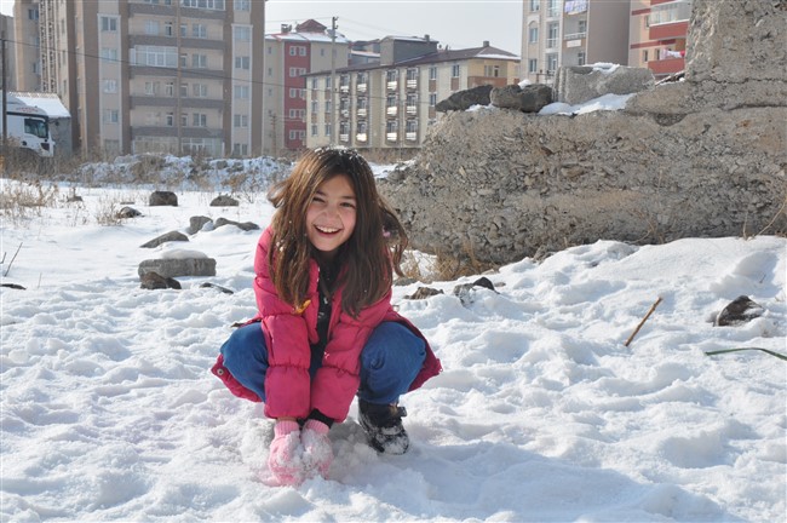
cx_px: 394
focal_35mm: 60
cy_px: 262
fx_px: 1310
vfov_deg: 22.6
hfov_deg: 33.4
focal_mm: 40
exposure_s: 1/400
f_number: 10
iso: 250
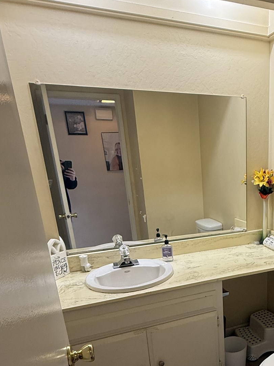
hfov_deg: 44.1
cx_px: 227
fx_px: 317
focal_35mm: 30
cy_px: 262
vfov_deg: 57.7
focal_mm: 2.22
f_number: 2.2
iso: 160
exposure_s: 1/60
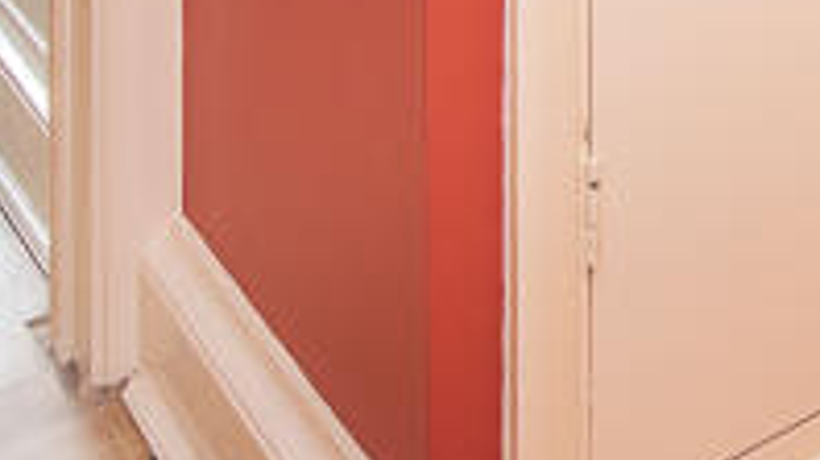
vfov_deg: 11.9
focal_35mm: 76
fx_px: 1651
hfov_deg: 24.4
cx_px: 1060
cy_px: -729
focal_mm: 14
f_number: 6.3
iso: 500
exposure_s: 1/25
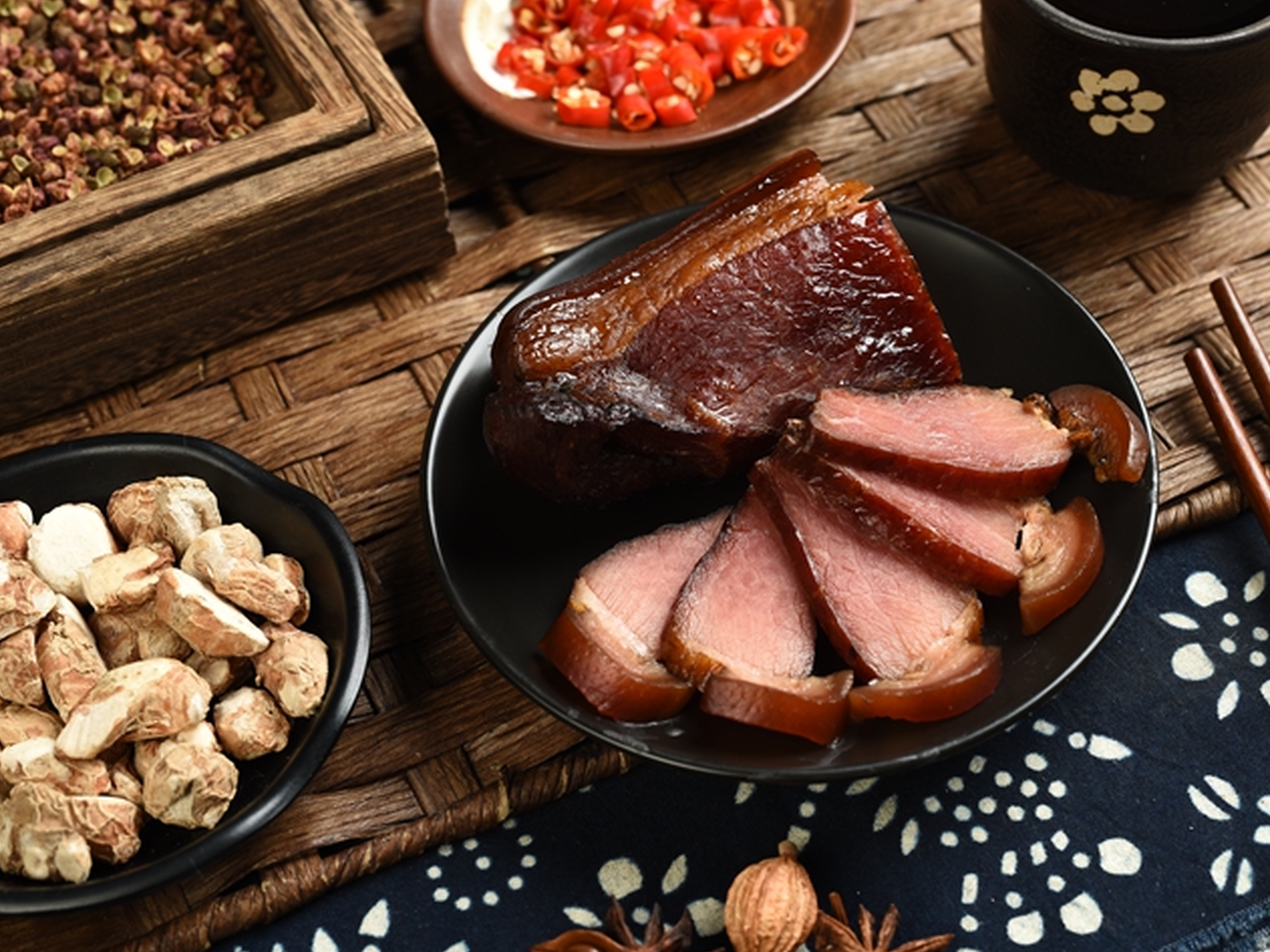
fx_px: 2238
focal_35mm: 61
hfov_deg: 31.6
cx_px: 771
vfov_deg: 24.0
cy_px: 455
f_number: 8
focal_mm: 50
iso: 125
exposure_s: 1/160
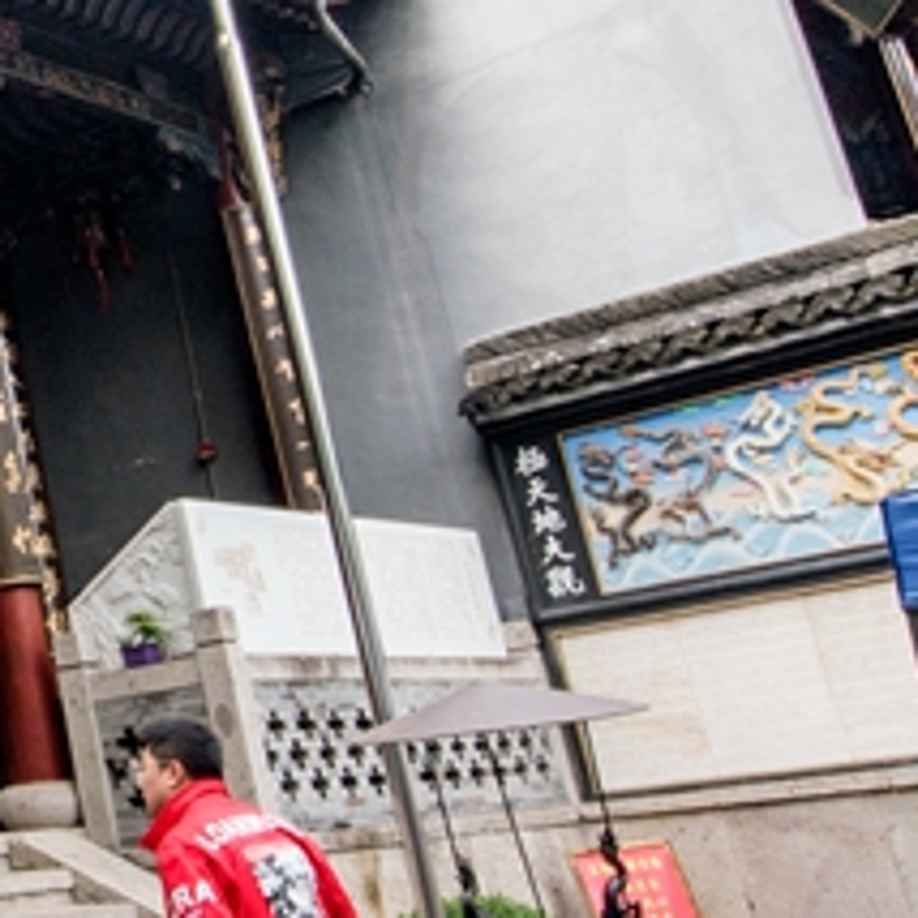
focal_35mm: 60
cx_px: -463
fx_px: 1800
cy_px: 302
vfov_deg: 28.4
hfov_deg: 23.1
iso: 250
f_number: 14
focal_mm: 14
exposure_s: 1/100
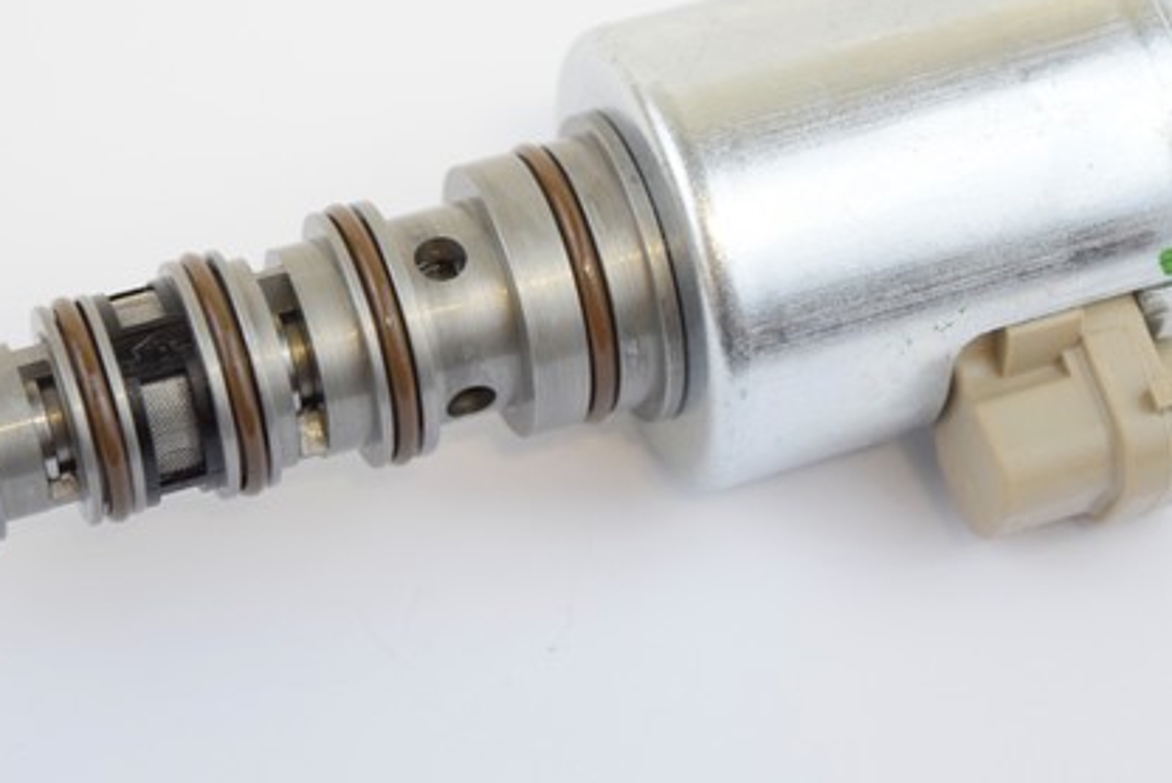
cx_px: 552
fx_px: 3909
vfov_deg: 11.4
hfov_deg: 17.0
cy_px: 258
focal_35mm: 120
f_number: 5.6
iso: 1600
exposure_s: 1/60
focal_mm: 52
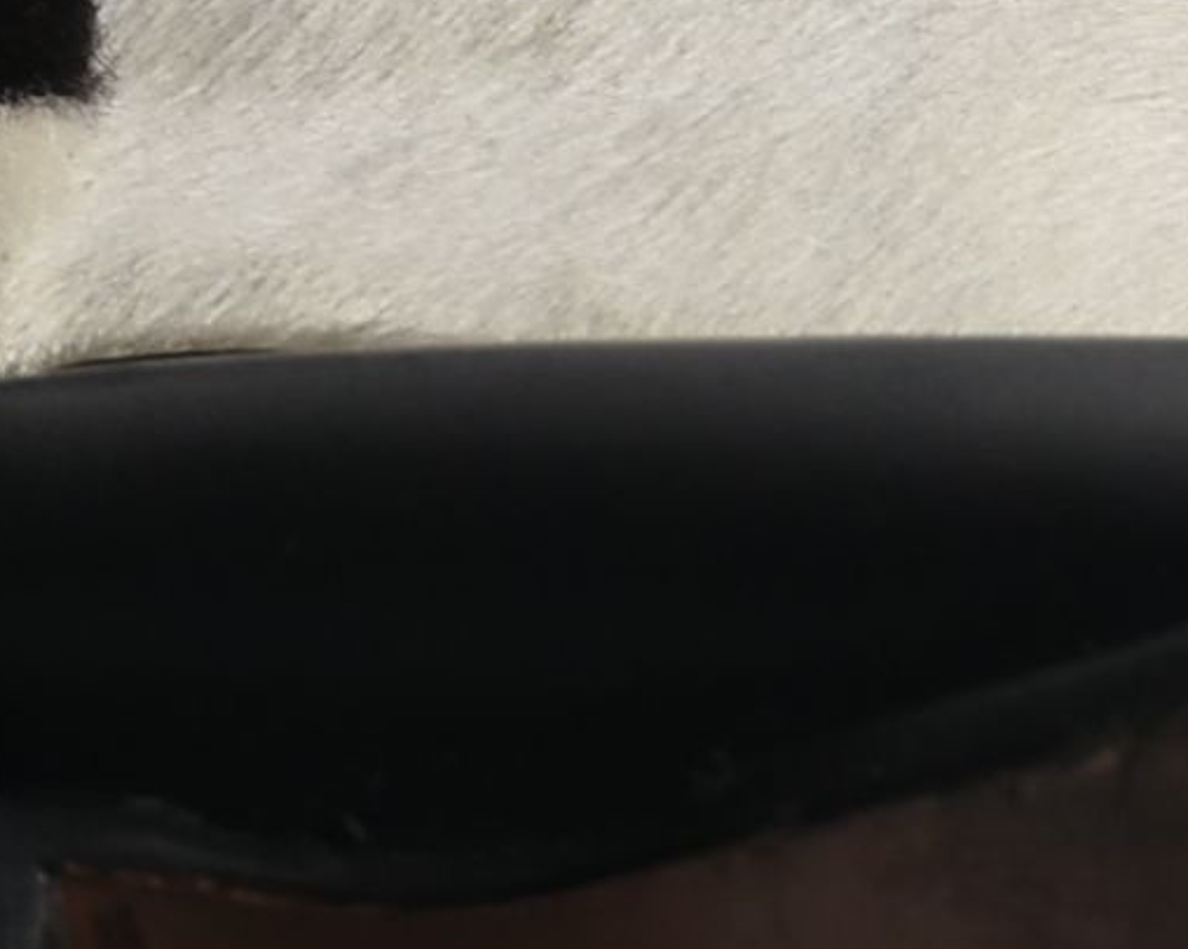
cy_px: 1858
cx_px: 1917
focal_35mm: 624
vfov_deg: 2.5
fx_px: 21919
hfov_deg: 3.1
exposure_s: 1/125
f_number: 10
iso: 200
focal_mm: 75
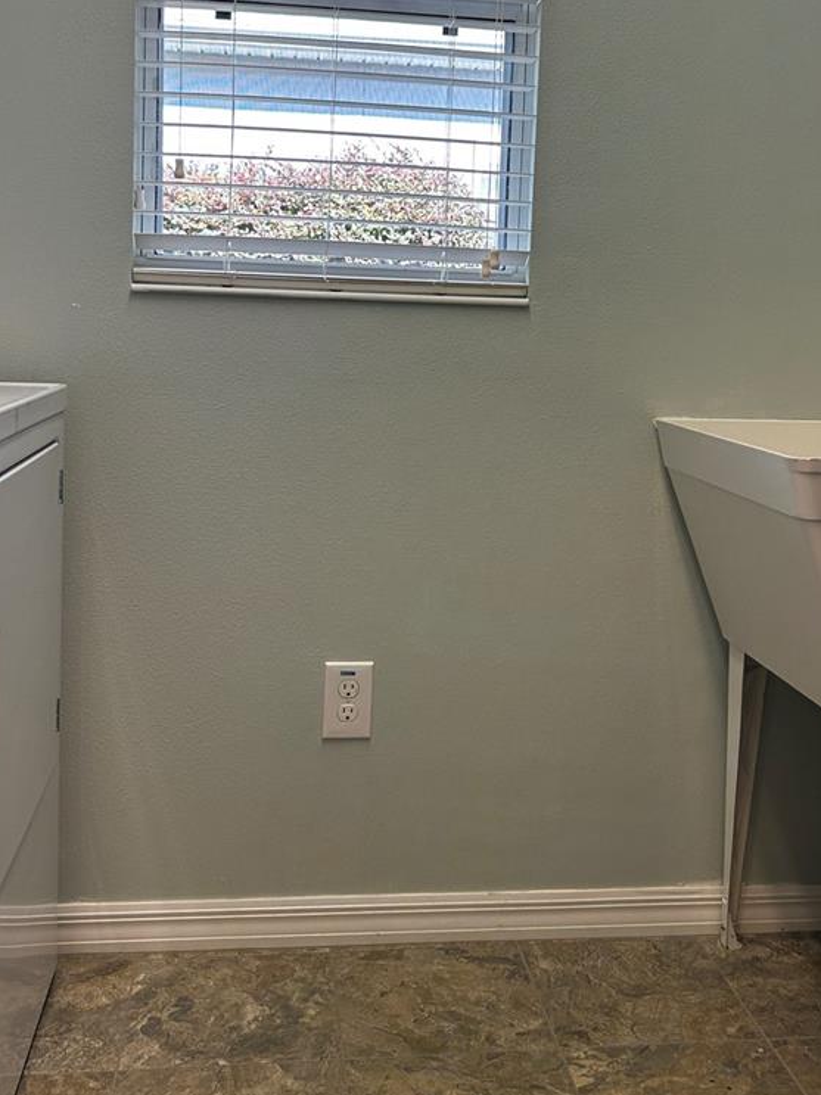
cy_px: 386
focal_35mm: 42
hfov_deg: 34.3
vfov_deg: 44.3
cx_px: 461
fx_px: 1329
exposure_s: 1/166
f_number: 1.5
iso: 64
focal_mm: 5.7
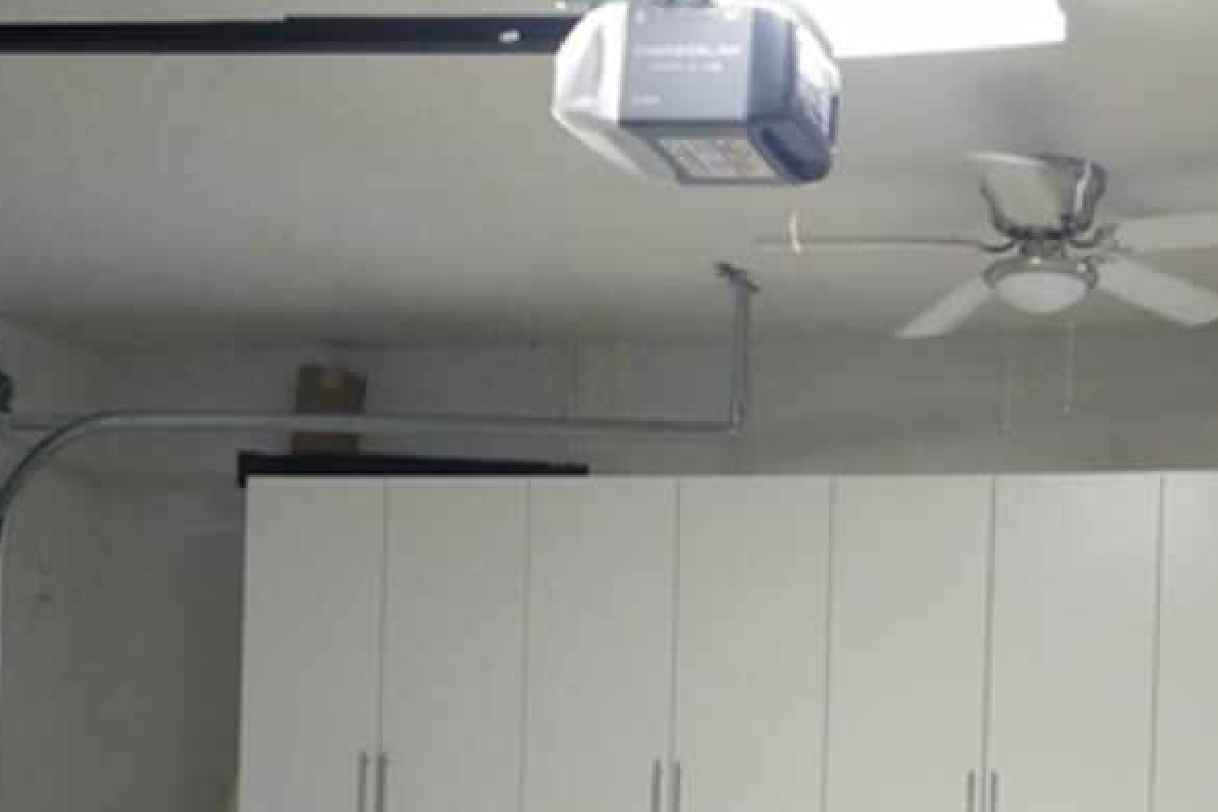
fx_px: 1760
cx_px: 879
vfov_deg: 25.0
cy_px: 769
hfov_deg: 37.4
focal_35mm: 52
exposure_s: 1/60.2
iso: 320
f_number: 1.7
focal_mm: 6.3
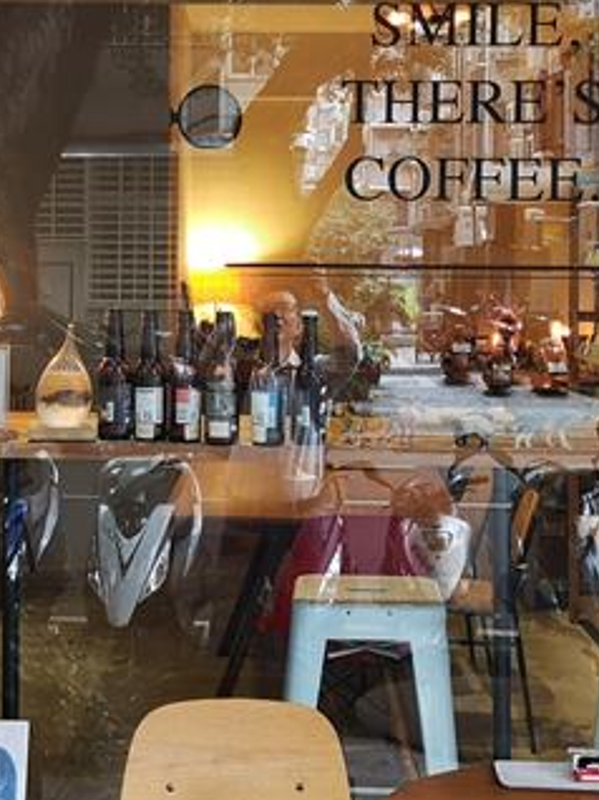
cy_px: 304
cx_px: 229
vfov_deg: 28.5
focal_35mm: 68
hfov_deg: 21.5
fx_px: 1571
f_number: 1.8
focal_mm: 3.95
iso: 160
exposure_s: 1/40
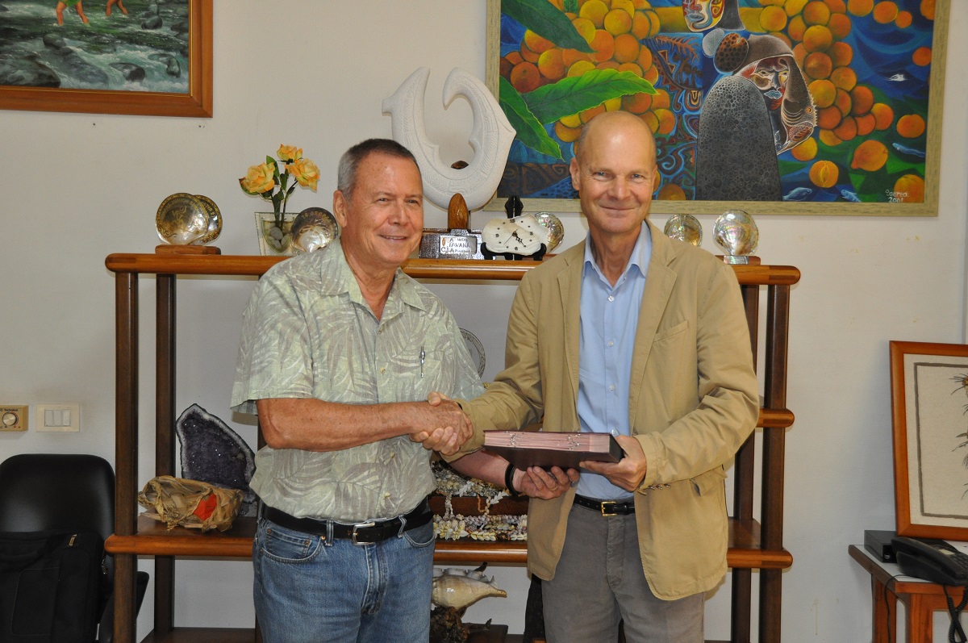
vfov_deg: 28.9
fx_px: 1249
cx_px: 484
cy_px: 322
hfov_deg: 42.4
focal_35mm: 46
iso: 800
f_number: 4
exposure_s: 1/60
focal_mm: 31
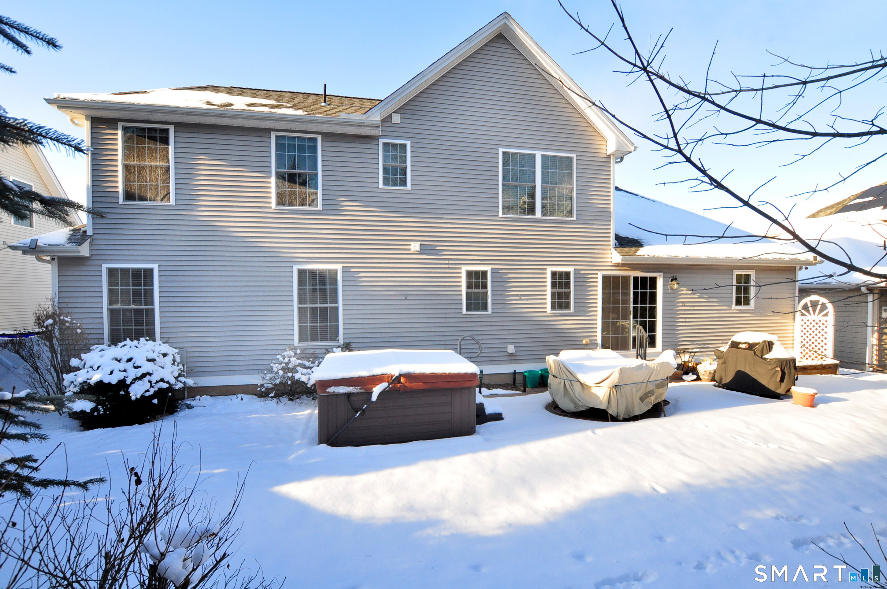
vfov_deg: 77.2
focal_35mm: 15
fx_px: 369
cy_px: 294
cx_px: 444
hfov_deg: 100.5
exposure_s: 1/200
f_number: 8
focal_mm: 10
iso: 500
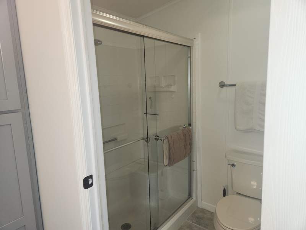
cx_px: 153
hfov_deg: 73.9
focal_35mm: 23
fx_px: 203
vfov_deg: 58.9
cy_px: 115
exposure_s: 1/60
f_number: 1.8
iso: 64
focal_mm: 5.4
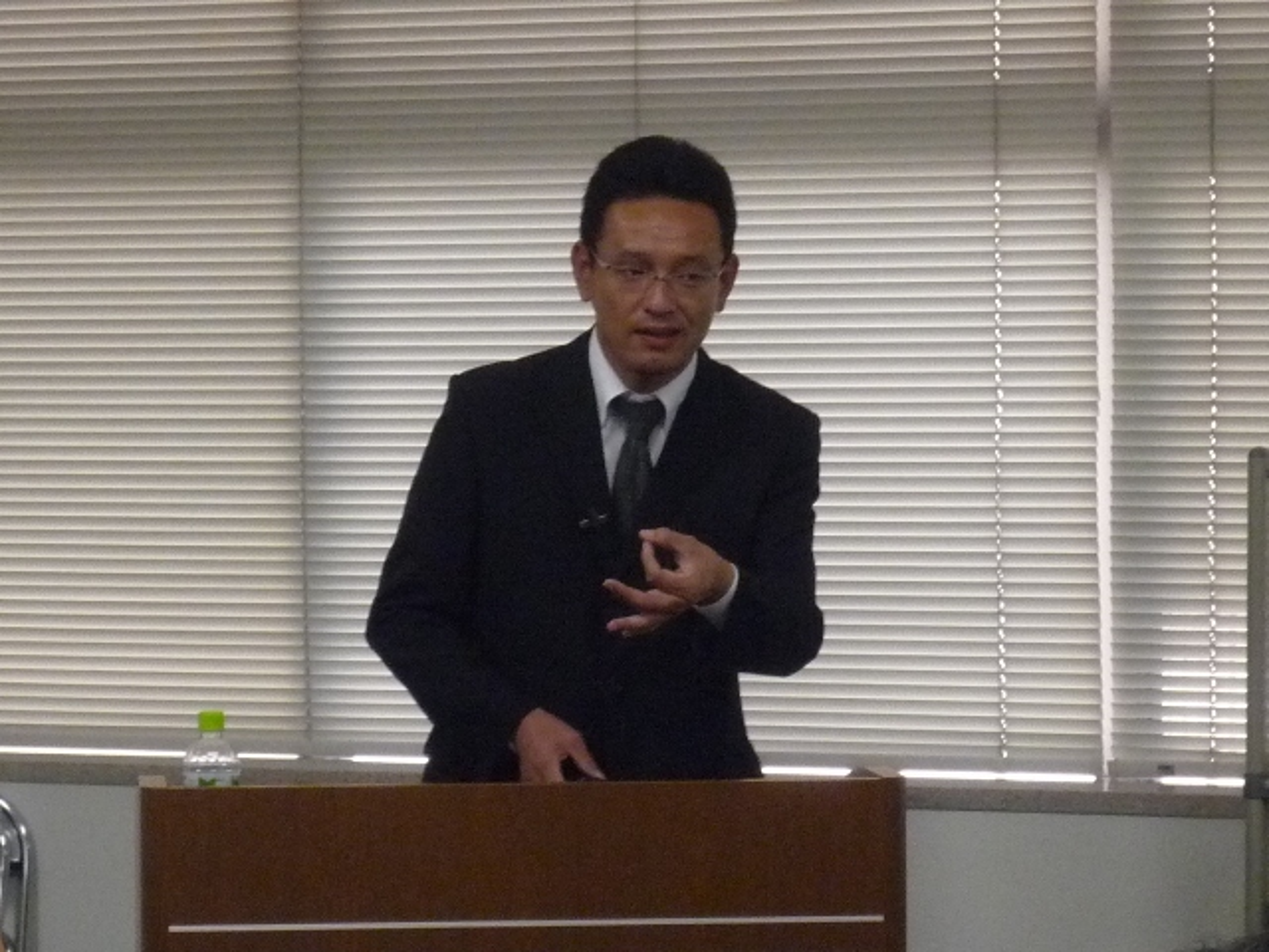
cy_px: 476
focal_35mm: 155
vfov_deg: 9.6
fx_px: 5682
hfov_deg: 12.7
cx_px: 634
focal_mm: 15.2
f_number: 5.5
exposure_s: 1/50
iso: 400
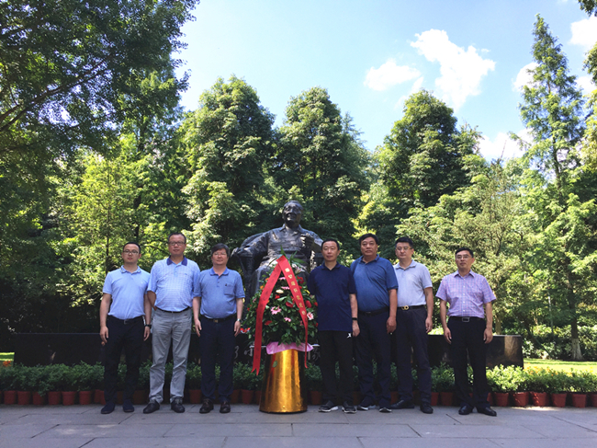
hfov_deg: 61.7
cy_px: 224
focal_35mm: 29
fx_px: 500
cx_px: 298
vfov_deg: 48.2
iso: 32
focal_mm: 4.15
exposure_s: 1/659
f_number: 2.2
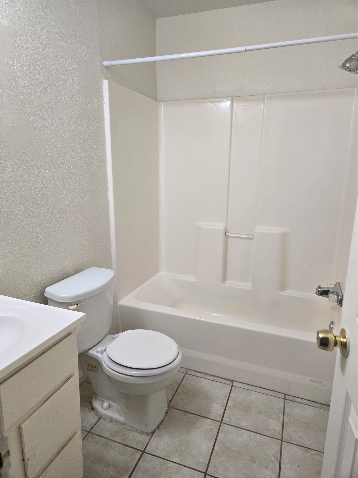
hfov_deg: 58.9
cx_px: 179
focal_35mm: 23
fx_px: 317
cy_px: 239
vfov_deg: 73.9
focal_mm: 5.4
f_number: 1.8
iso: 125
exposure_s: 1/120
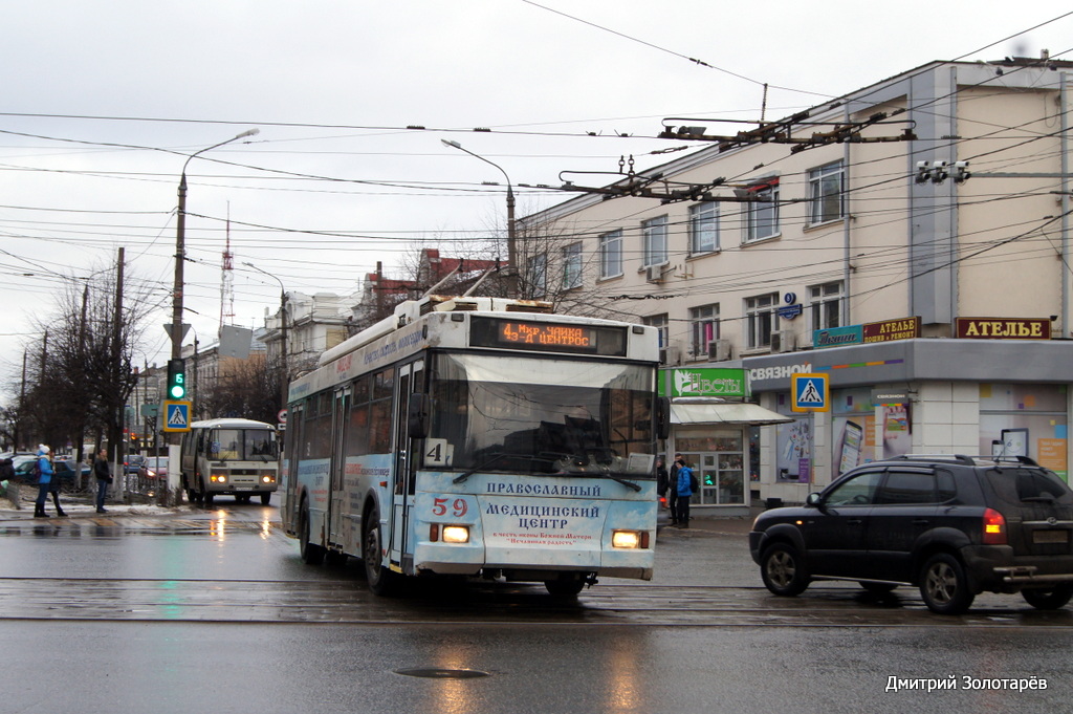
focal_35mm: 52
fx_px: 1563
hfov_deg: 37.9
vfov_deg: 25.7
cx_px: 536
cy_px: 357
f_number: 8
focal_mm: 35
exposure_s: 1/60
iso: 500
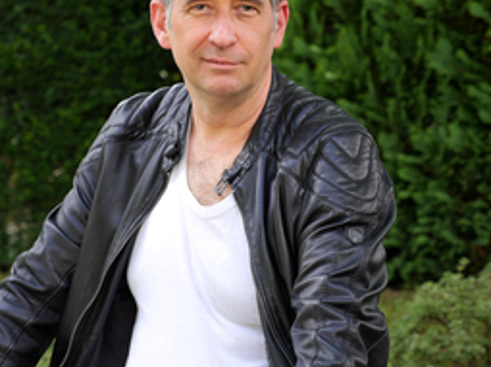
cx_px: 189
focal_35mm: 99
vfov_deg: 14.9
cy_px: 129
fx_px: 1404
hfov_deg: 19.8
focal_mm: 35
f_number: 2.8
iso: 200
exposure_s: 1/320
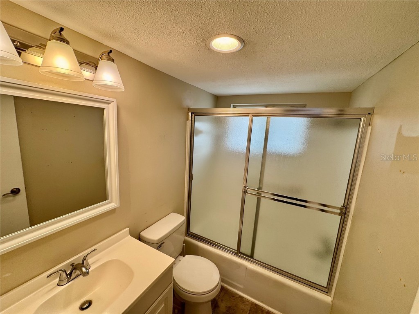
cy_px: 157
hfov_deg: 102.1
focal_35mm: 14
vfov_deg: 85.7
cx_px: 210
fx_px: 169
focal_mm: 2.22
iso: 64
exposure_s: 1/120
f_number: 2.2
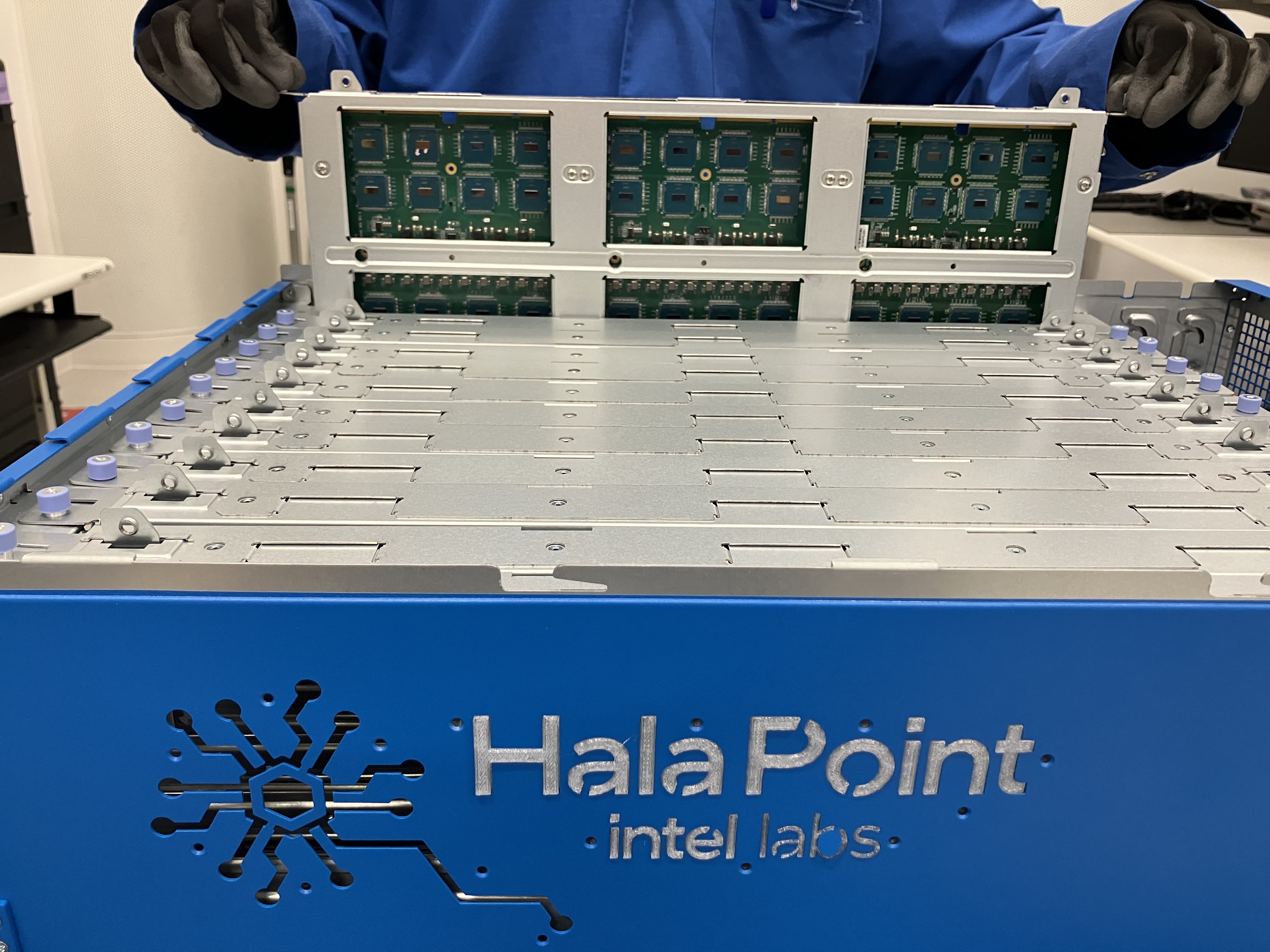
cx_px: 635
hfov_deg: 63.4
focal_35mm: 28
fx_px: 1027
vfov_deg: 49.7
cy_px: 476
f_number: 1.8
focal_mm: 3.99
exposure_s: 1/60
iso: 125
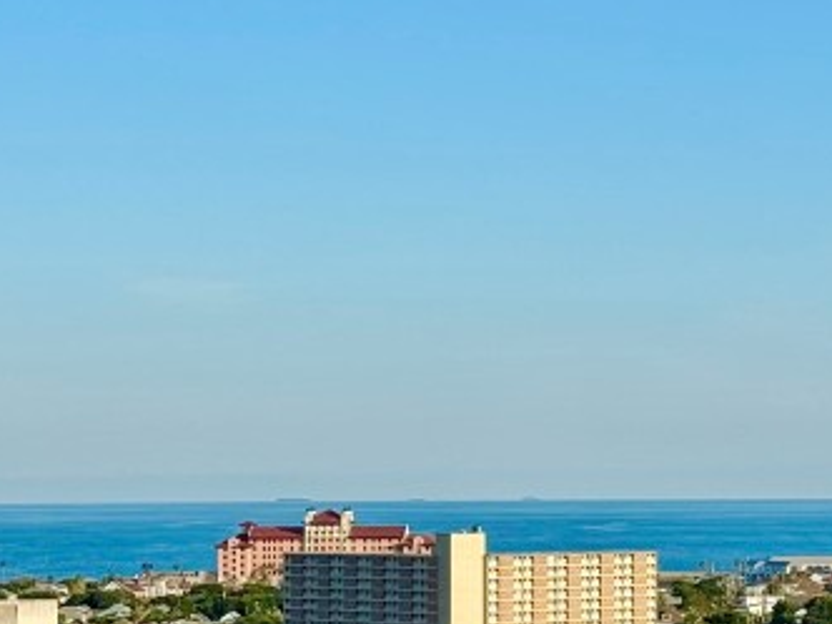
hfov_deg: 13.3
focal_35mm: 148
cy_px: 221
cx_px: 664
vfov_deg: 10.0
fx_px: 3557
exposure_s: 1/5376
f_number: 1.78
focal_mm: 6.76
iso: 64
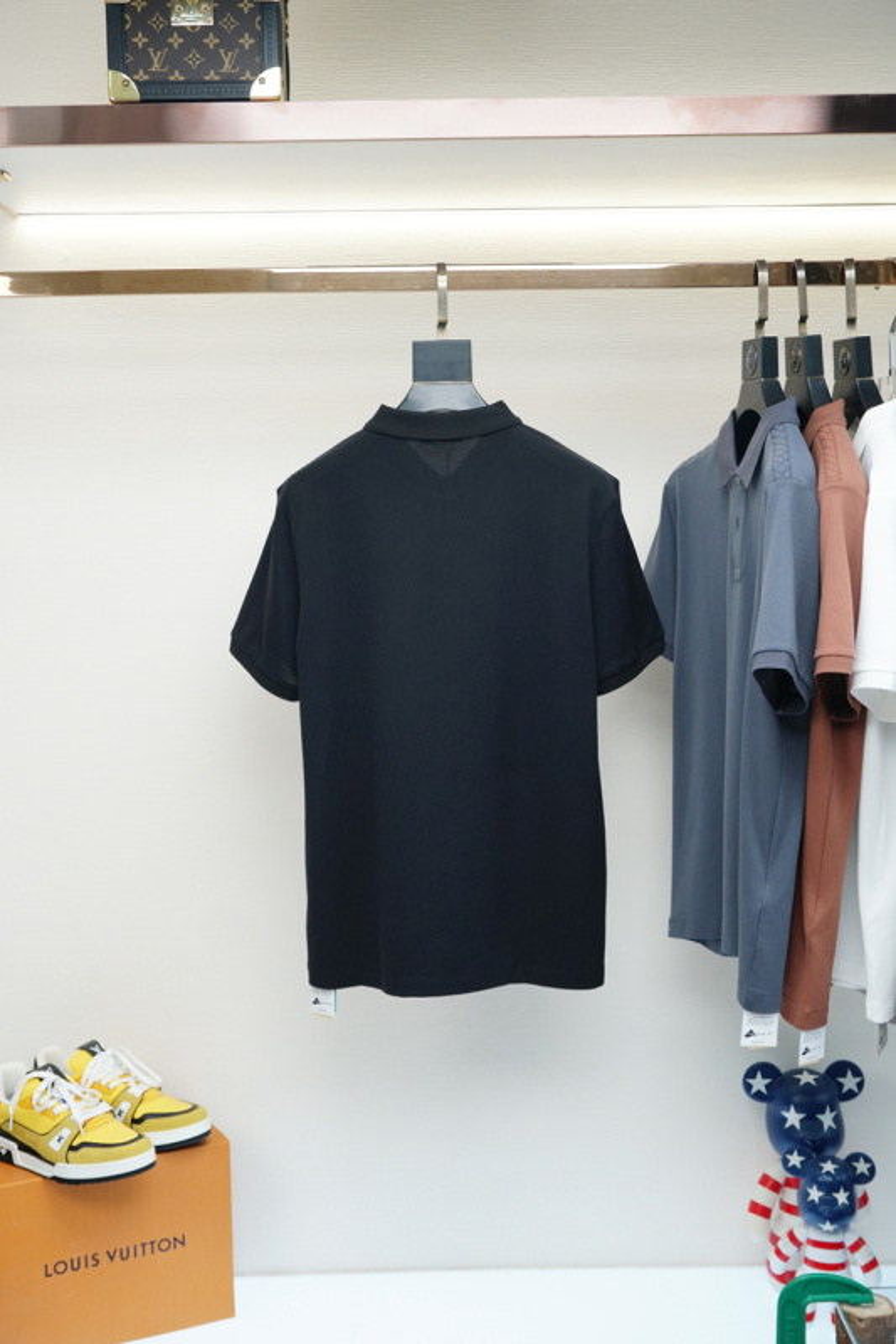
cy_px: 672
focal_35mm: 44
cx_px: 448
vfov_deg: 45.0
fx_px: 1625
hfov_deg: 30.8
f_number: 4
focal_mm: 29
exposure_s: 1/250
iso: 640
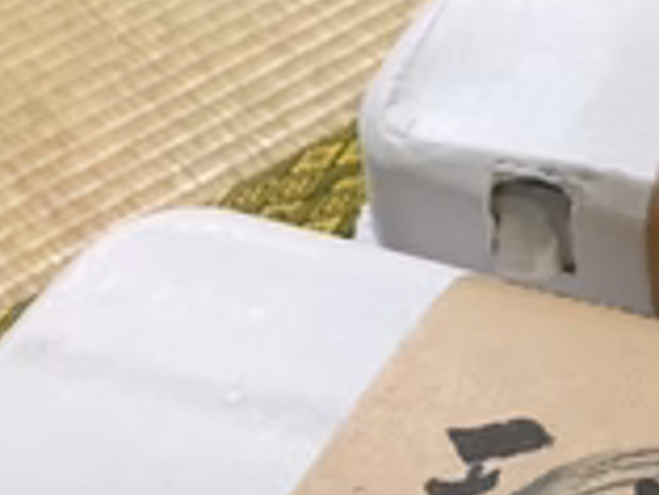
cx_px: 819
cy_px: 499
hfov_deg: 23.7
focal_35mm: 74
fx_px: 1410
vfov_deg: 19.3
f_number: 2.2
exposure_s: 1/30
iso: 100
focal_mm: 4.15
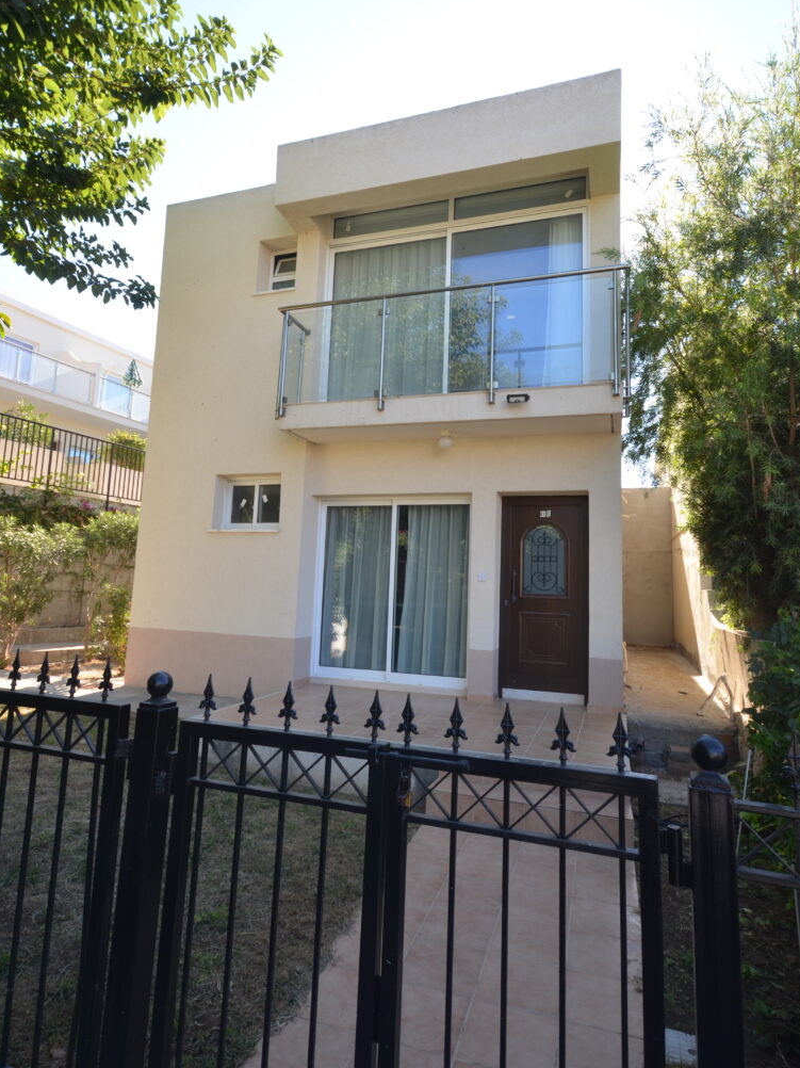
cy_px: 518
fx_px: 617
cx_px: 407
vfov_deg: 81.7
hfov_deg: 65.9
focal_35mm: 20
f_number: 7.1
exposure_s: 1/200
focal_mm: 12
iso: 200
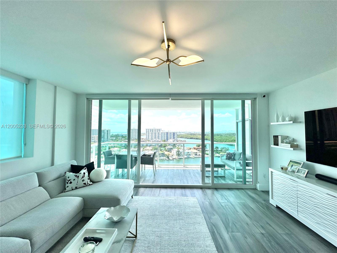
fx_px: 136
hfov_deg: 102.1
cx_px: 168
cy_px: 126
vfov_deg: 85.7
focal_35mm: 14
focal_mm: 2.22
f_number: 2.2
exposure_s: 1/1618
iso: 50
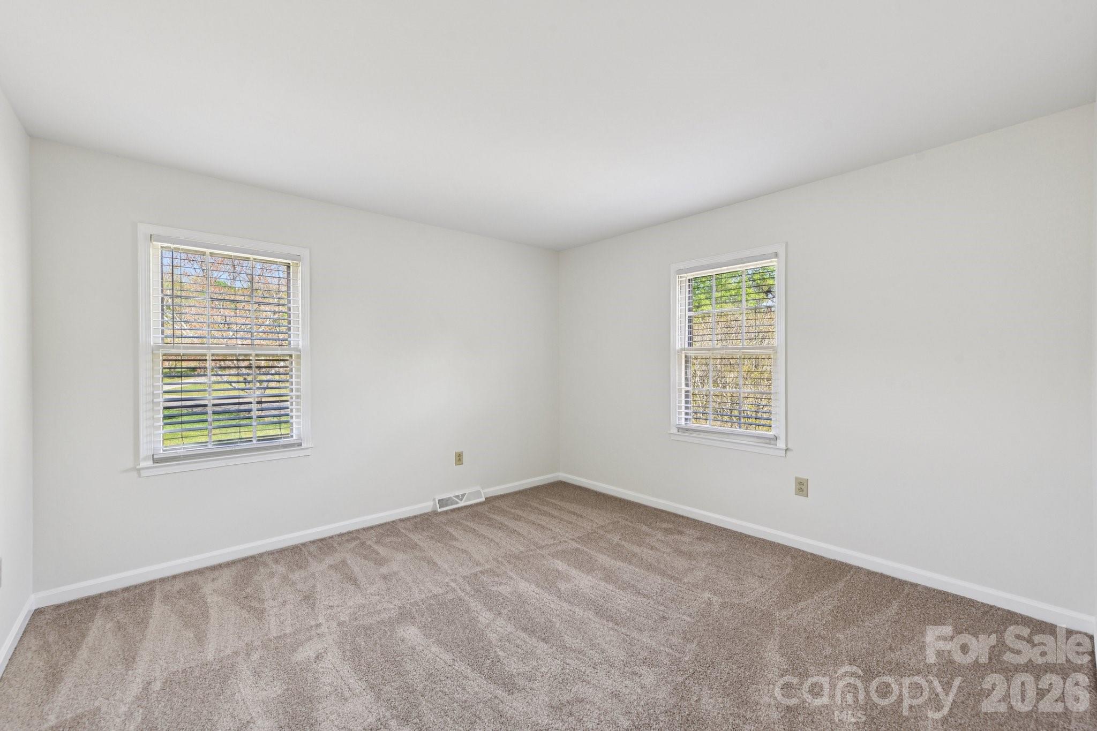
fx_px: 457
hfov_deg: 100.4
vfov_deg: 77.3
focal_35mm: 15
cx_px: 548
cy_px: 366
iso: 200
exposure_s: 1/25
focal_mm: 15
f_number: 8
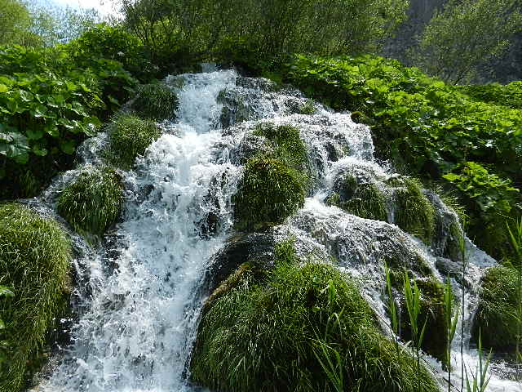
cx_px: 261
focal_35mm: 25
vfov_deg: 54.9
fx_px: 377
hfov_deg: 69.4
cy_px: 196
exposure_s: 1/1000
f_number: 3.5
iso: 160
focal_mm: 4.5
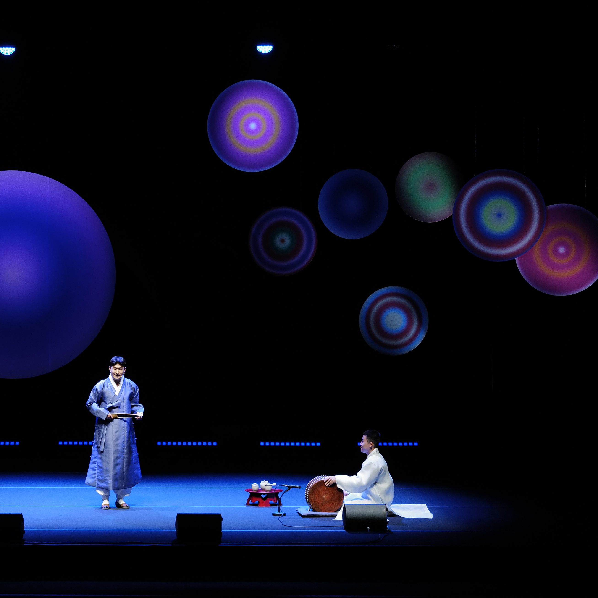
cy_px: 299
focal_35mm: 60
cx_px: 150
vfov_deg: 28.6
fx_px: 1173
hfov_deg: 28.2
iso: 1600
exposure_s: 1/125
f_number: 4
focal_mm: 31
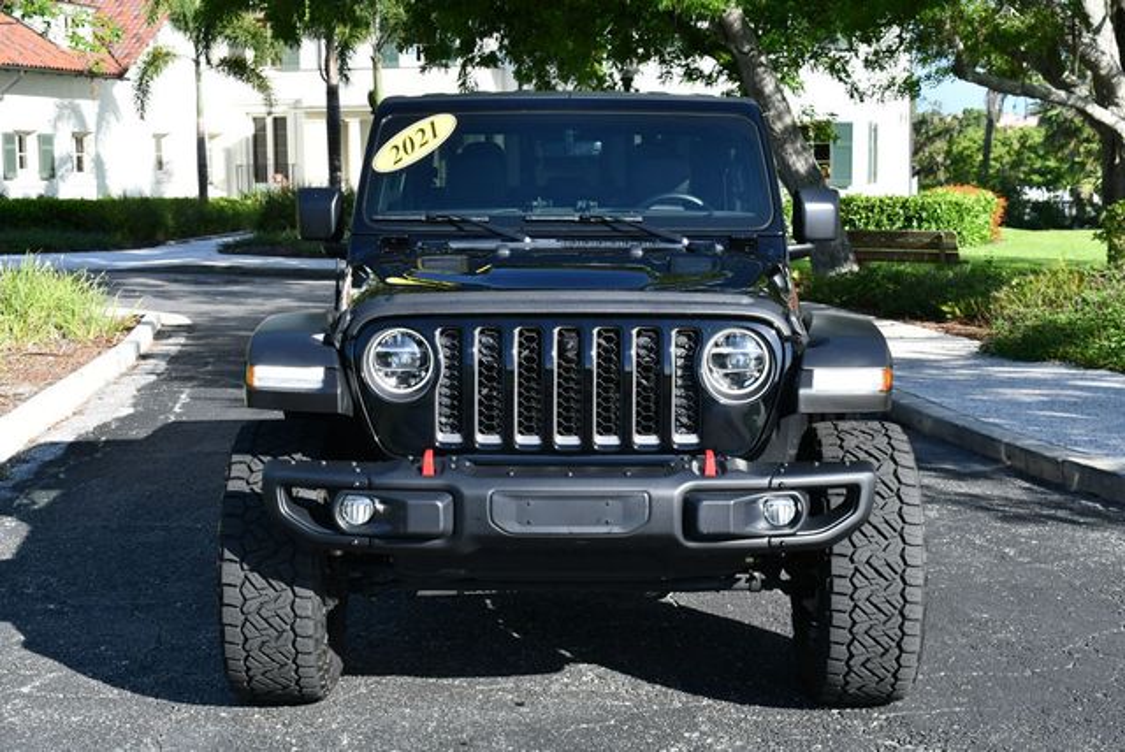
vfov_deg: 22.0
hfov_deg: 32.4
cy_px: 376
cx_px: 562
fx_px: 1939
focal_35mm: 62
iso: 200
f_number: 8
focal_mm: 31
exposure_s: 1/250
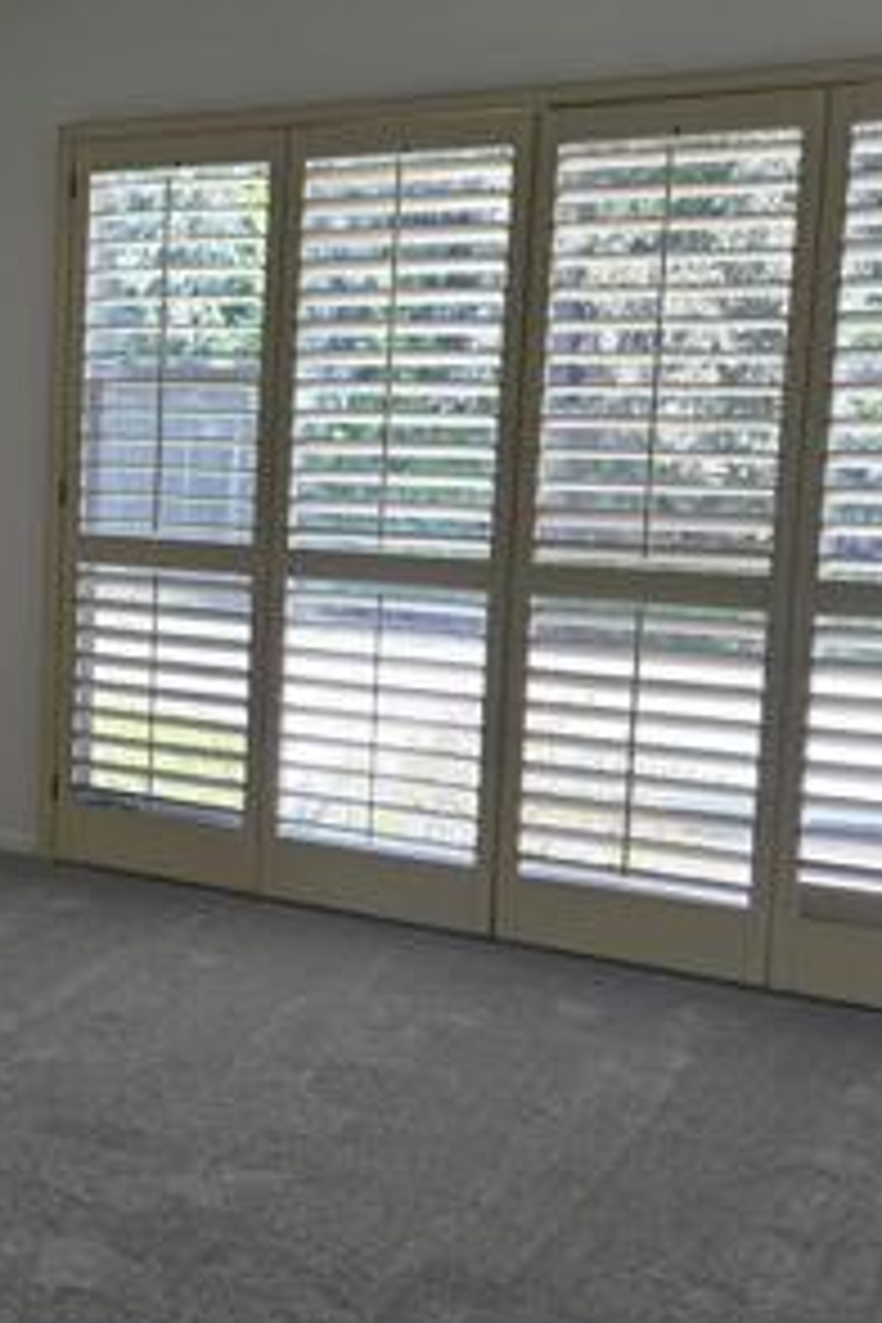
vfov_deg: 38.2
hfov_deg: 23.0
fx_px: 1911
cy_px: 594
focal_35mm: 52
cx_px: -270
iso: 40
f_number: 1.8
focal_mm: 5.4
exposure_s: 1/180
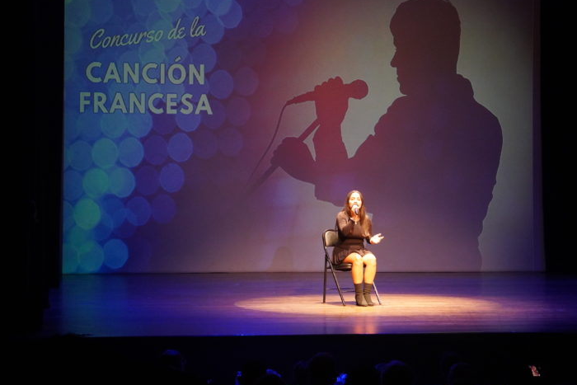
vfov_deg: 15.1
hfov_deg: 22.5
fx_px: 1452
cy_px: 180
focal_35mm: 91
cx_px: 299
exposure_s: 1/160
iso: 4000
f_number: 4.5
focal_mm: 55
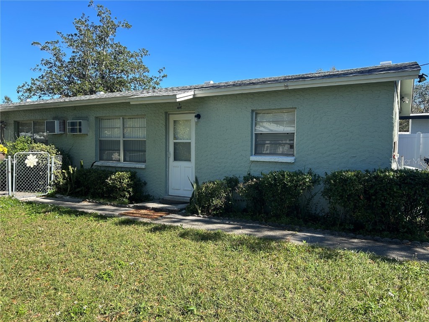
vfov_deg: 53.1
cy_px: 161
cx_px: 214
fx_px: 322
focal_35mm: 26
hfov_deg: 67.3
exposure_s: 1/1597
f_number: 1.5
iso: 50
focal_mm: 5.7
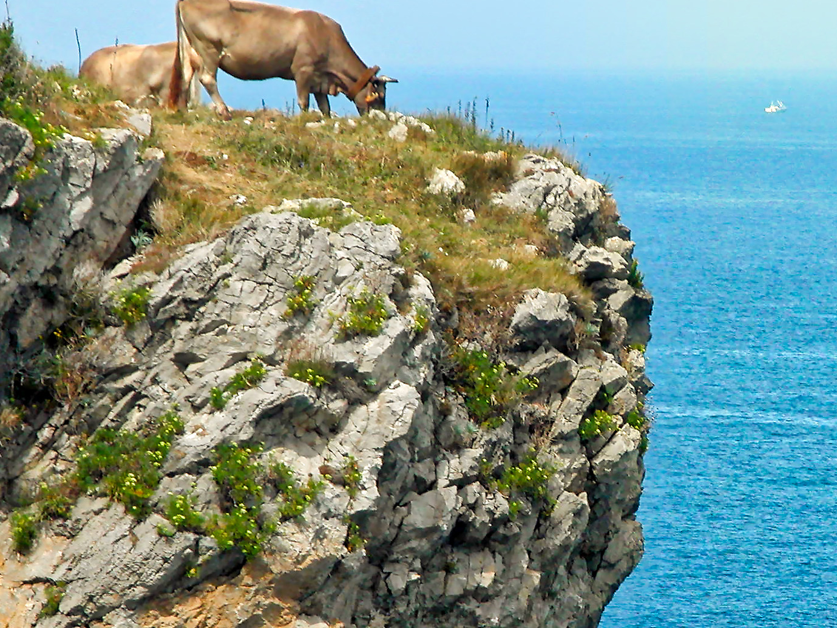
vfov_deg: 3.6
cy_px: 350
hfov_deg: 4.8
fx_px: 10058
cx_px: 627
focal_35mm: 416
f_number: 4.6
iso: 100
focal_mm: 61.5
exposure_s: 1/500
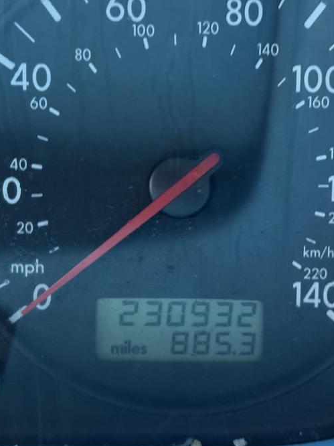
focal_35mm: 70
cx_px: 240
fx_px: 901
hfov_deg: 20.9
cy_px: 224
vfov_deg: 27.8
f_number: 1.6
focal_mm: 5.96
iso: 400
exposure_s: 1/19
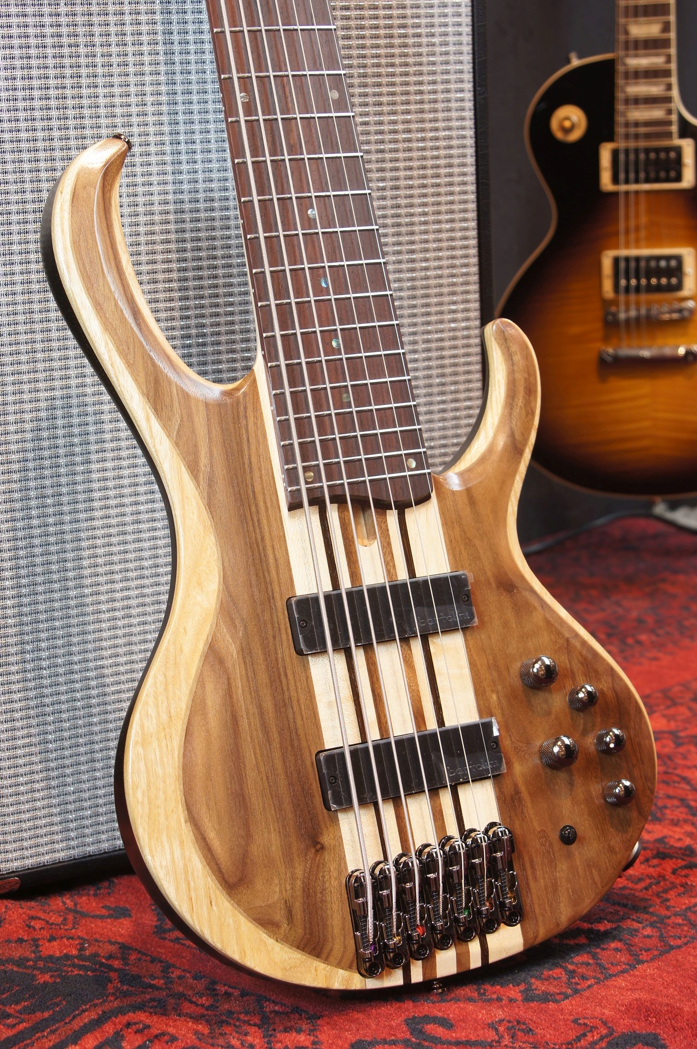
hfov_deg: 18.1
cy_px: 524
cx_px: 348
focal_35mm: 75
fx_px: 2183
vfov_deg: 27.0
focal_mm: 50
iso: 100
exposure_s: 1/3
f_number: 6.3
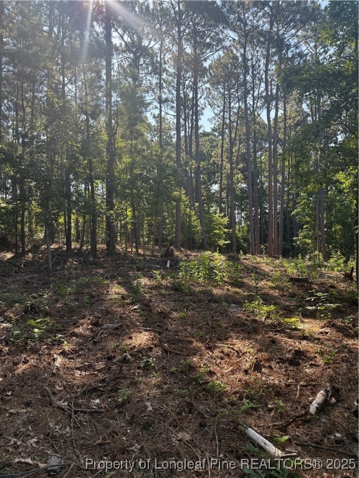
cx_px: 180
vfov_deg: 71.6
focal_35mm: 24
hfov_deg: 56.8
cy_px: 239
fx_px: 332
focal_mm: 6.76
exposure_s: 1/920
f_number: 1.78
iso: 100
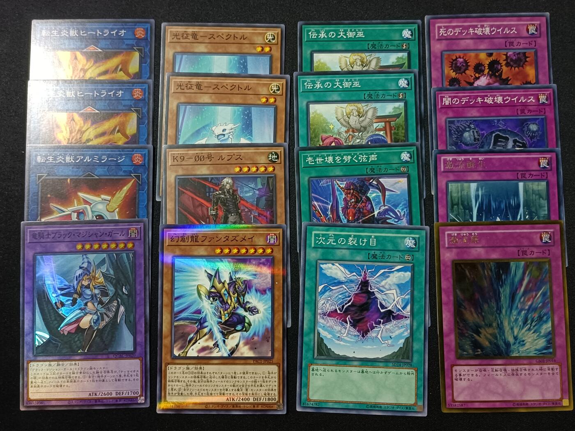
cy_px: 216
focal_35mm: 35
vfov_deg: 40.7
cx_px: 288
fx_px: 581
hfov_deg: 52.6
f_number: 1.8
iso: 1632
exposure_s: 1/33.3
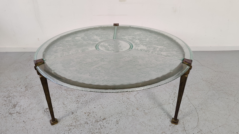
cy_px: 64
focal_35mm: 30
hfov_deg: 64.3
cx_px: 119
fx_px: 190
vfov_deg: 38.9
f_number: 1.65
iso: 160
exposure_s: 1/100
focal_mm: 4.75
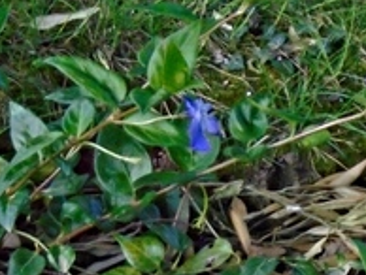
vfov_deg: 4.2
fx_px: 3800
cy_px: 185
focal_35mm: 359
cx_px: 483
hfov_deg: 5.5
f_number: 5.8
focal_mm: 19.3
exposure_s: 1/250
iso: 500
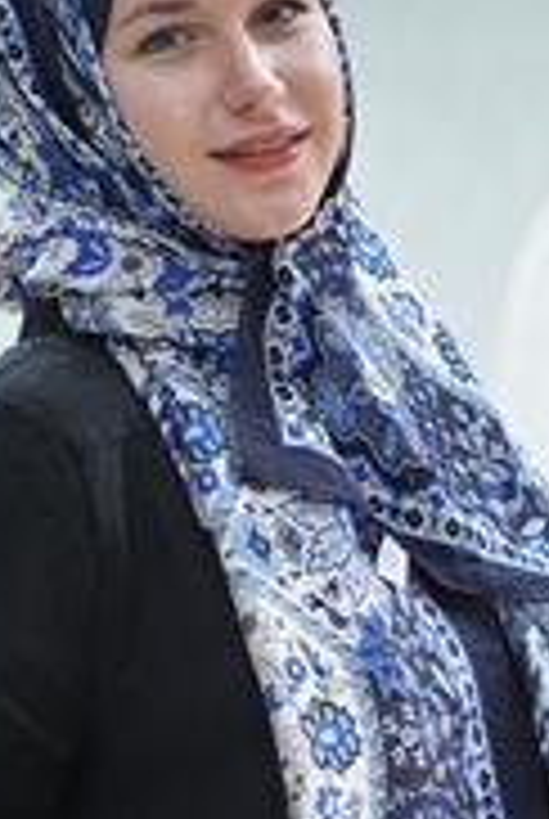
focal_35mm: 267
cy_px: 734
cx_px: 274
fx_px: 6084
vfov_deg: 7.7
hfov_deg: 5.2
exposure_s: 1/100
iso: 200
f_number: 5.6
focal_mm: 105
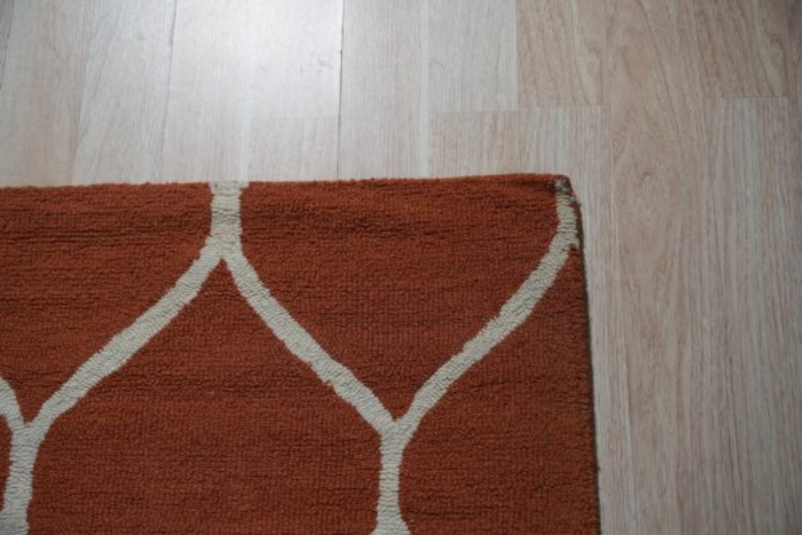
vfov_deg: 30.3
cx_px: 401
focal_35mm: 44
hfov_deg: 44.2
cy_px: 268
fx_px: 987
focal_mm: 44.3
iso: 320
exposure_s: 1/160
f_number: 4
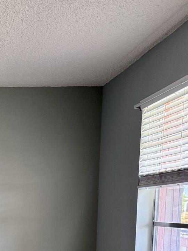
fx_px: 485
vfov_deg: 26.1
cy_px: 294
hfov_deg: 20.3
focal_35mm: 67
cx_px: -46
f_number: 1.78
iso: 320
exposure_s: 1/120
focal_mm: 6.76
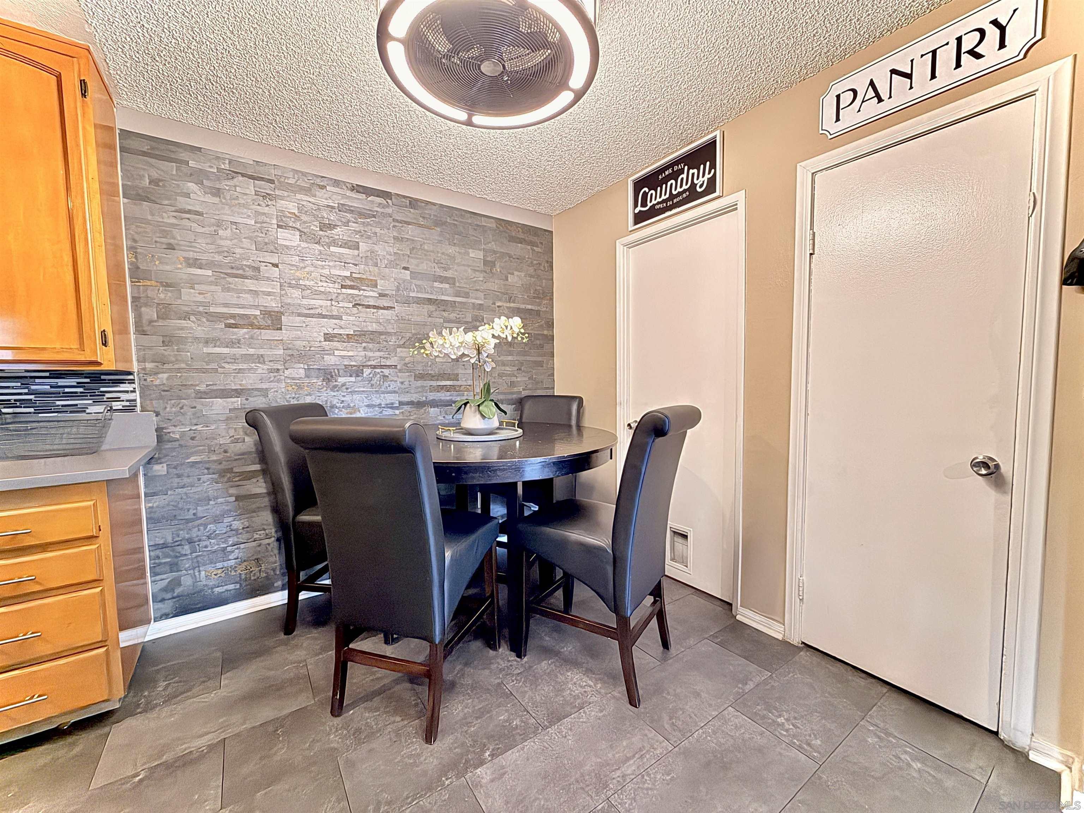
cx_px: 542
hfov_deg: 102.1
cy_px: 406
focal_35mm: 14
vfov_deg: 85.7
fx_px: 438
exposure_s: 1/30
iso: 640
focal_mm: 2.22
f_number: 2.2
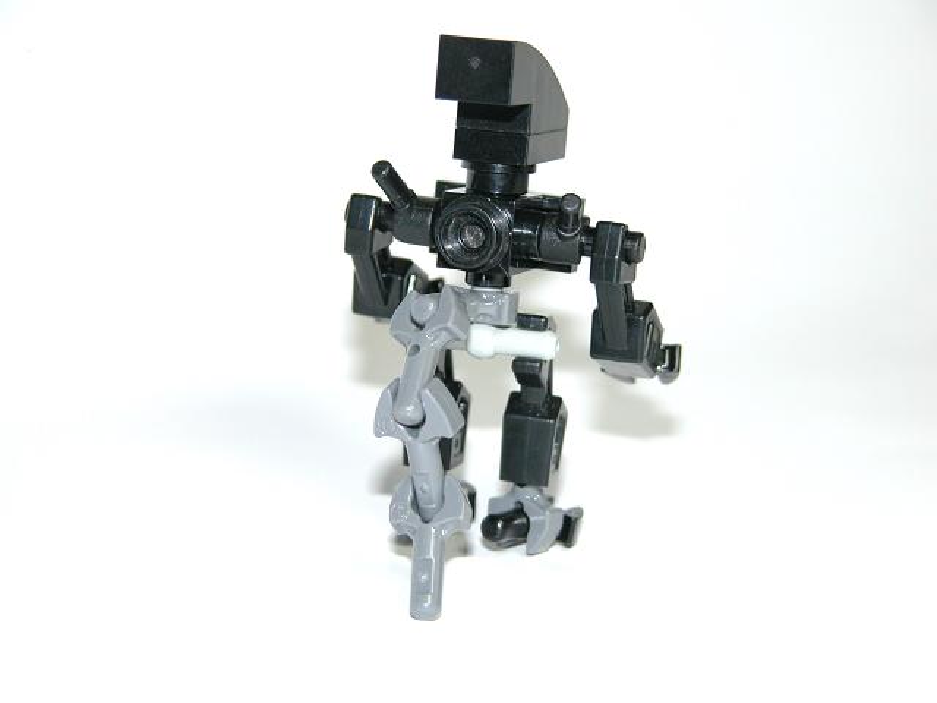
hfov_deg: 17.0
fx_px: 3140
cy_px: 352
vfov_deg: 12.8
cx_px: 468
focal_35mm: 116
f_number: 3.7
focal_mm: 29.5
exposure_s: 1/144
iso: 100
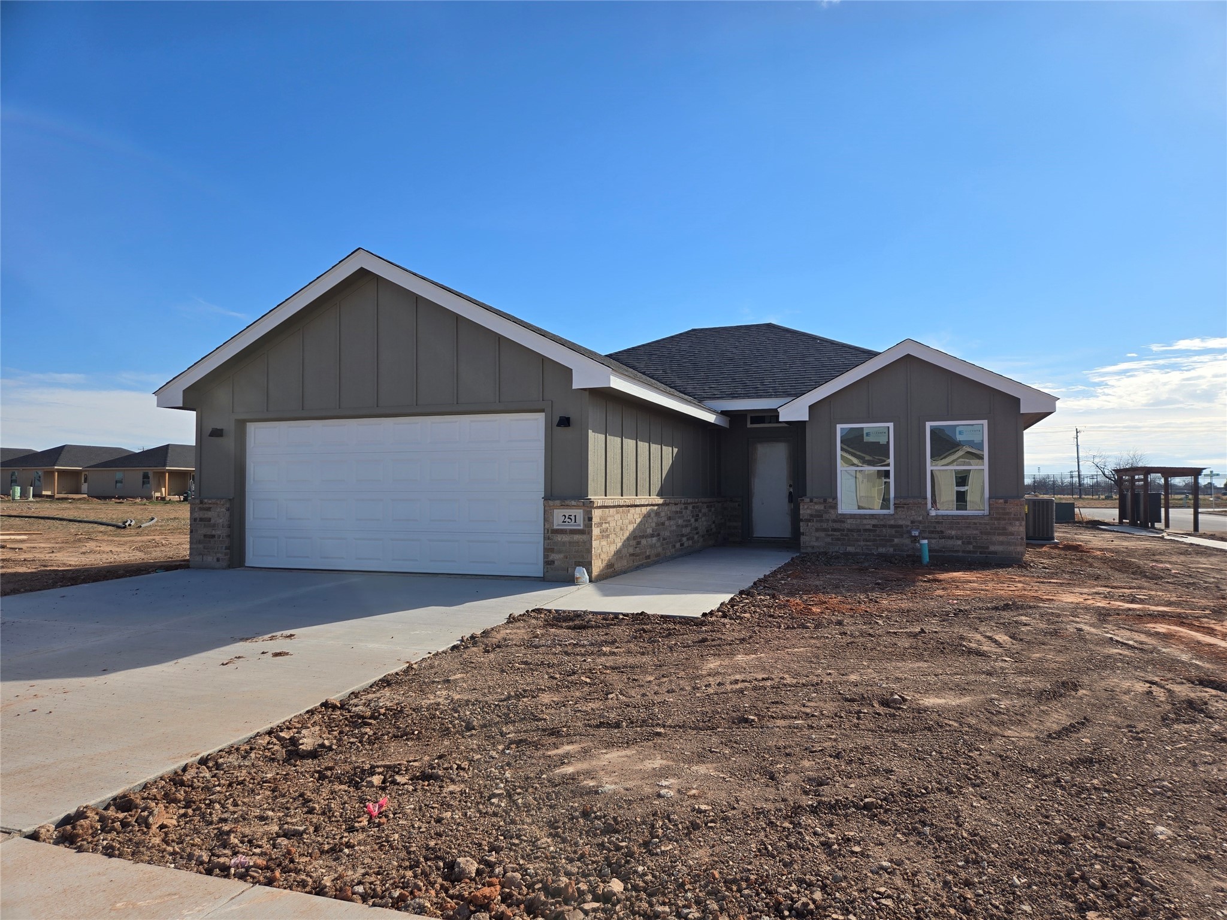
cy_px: 460
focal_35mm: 23
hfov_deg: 73.9
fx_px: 815
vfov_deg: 58.9
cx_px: 614
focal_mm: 5.4
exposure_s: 1/2572
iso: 25
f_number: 1.8
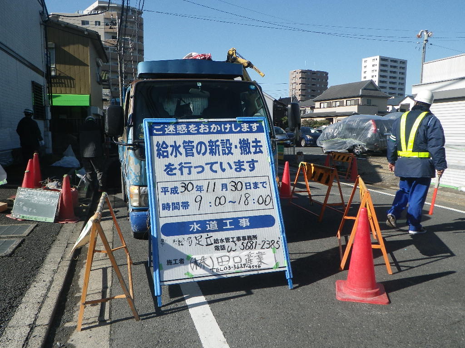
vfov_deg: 49.7
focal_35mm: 28
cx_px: 232
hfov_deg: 63.4
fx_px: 376
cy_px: 174
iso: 80
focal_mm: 5
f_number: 4.2
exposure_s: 1/500
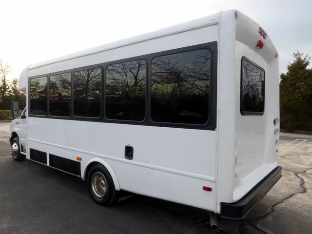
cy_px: 117
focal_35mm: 24
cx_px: 156
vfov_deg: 56.8
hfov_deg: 71.6
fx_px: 216
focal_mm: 4.3
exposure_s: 1/100
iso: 100
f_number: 3.3
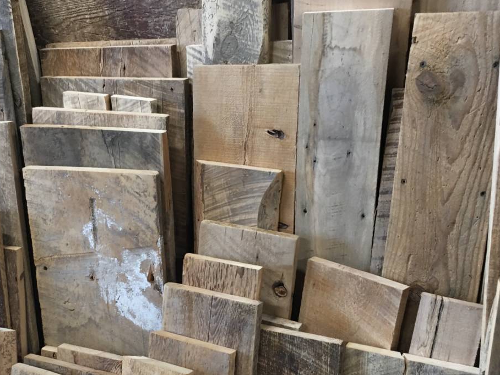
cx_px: 142
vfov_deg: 31.1
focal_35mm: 46
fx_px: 664
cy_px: 268
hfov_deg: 40.4
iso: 40
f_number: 2.2
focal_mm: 4.15
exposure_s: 1/15
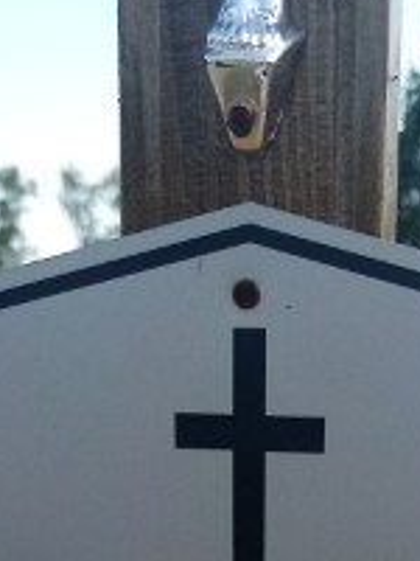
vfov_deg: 20.8
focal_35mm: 83
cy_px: 788
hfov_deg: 17.7
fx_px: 1343
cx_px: 280
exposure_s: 1/677
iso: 108
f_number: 1.8
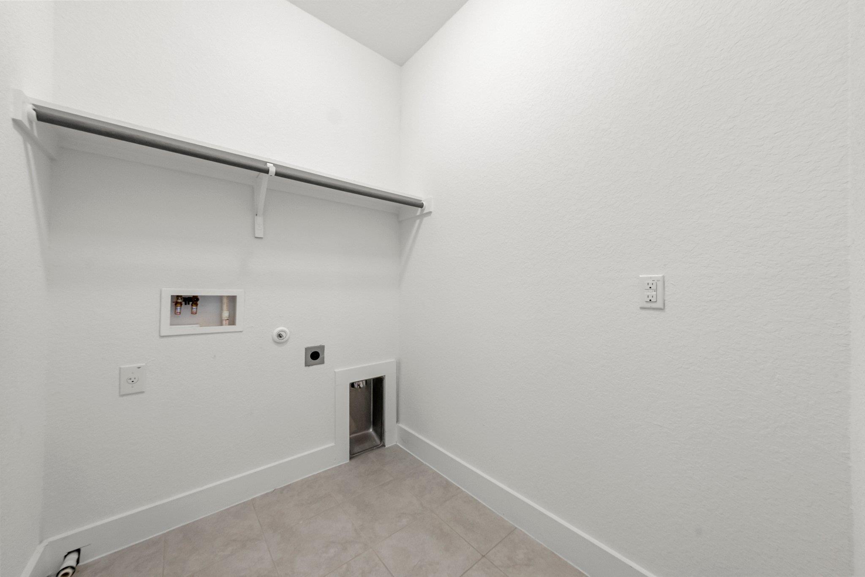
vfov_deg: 85.5
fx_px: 312
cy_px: 288
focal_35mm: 13
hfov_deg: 108.3
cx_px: 432
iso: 1250
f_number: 11
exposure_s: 1/4
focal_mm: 13
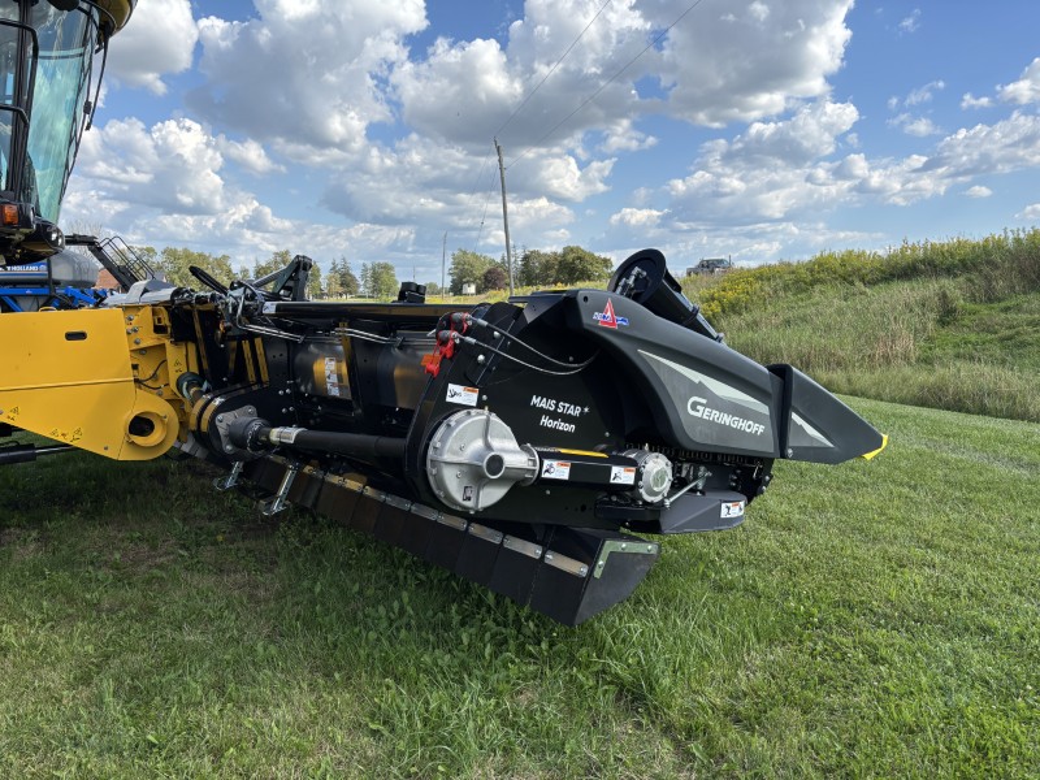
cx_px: 520
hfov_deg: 67.3
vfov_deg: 53.1
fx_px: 781
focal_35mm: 26
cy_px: 390
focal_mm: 5.96
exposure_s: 1/2193
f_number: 1.6
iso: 50
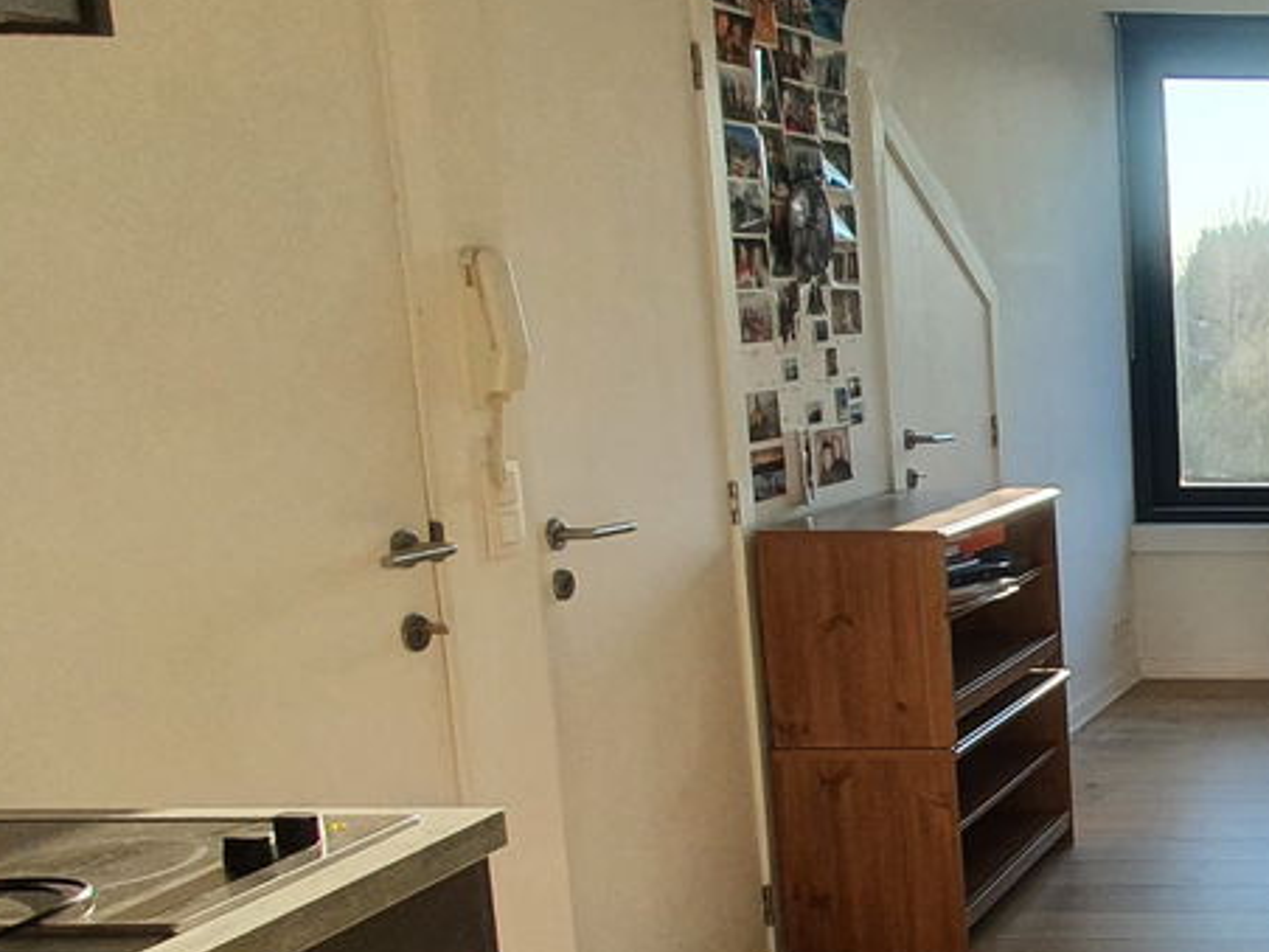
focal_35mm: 46
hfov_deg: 31.3
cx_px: 1670
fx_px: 1686
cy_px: 590
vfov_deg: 31.4
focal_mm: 1.8
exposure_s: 1/220
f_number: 2.2
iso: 50
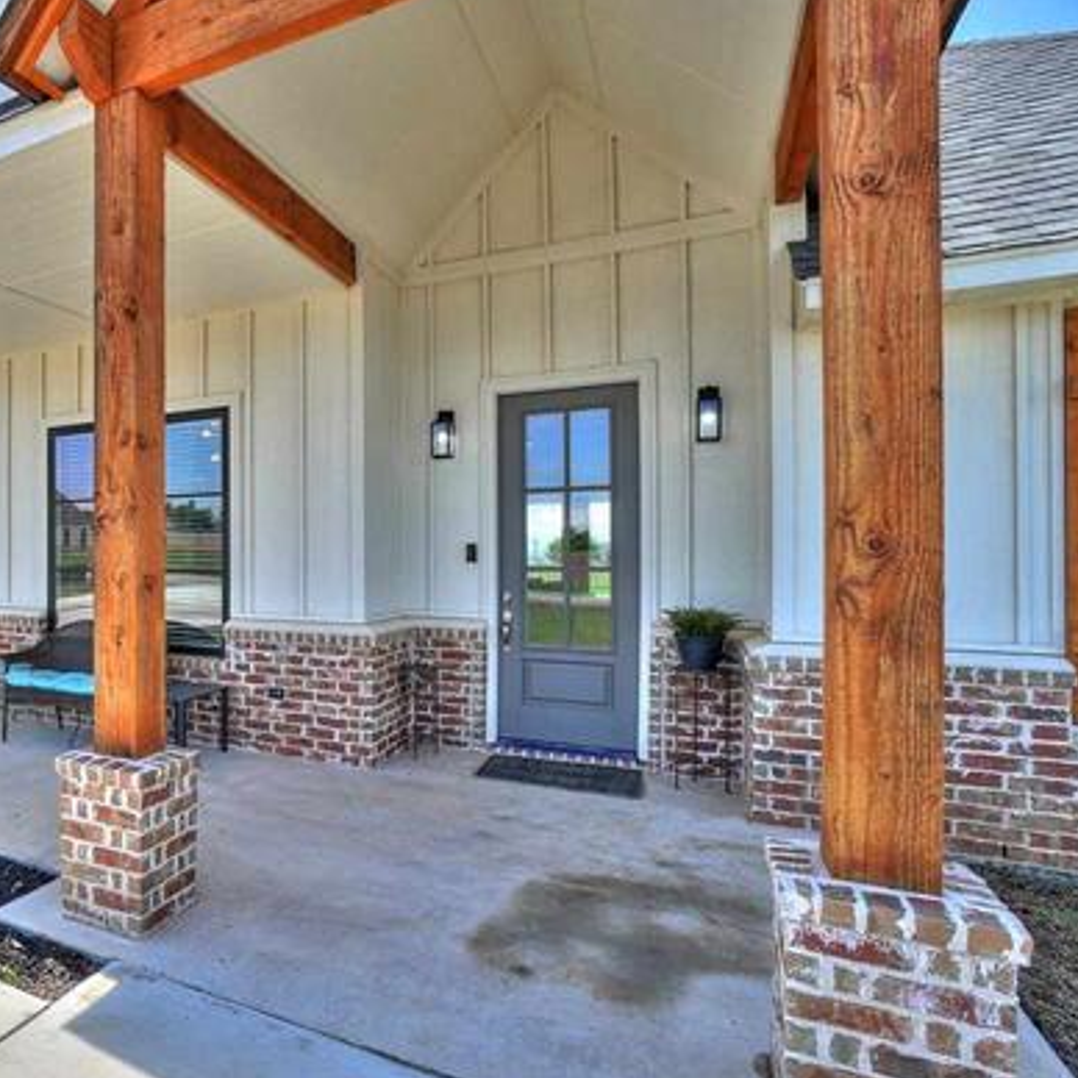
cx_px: 211
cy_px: 567
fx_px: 740
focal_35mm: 21
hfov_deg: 65.4
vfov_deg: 72.1
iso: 200
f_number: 8
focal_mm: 10
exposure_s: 1/1000
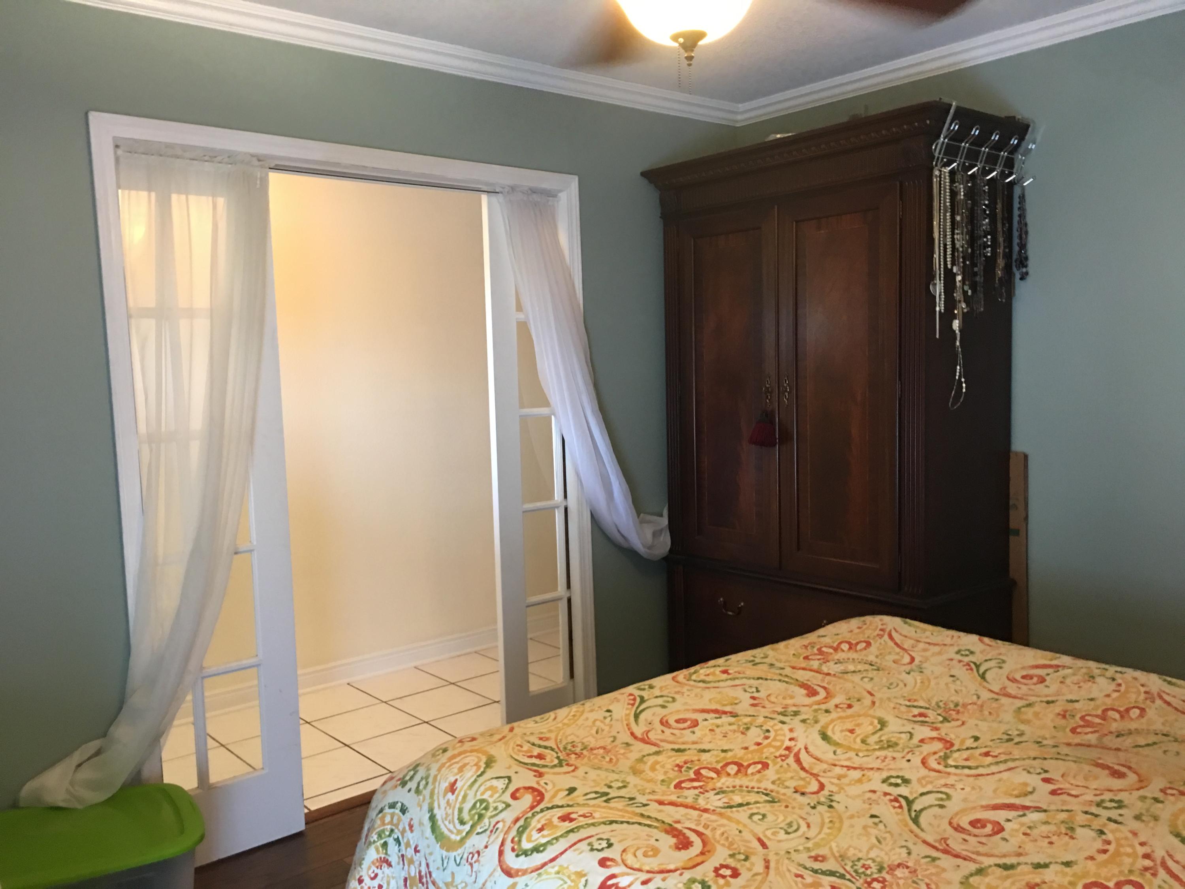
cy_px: 444
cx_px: 592
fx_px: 993
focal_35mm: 29
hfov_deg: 61.7
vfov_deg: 48.2
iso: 80
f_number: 2.2
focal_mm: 4.15
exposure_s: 1/8
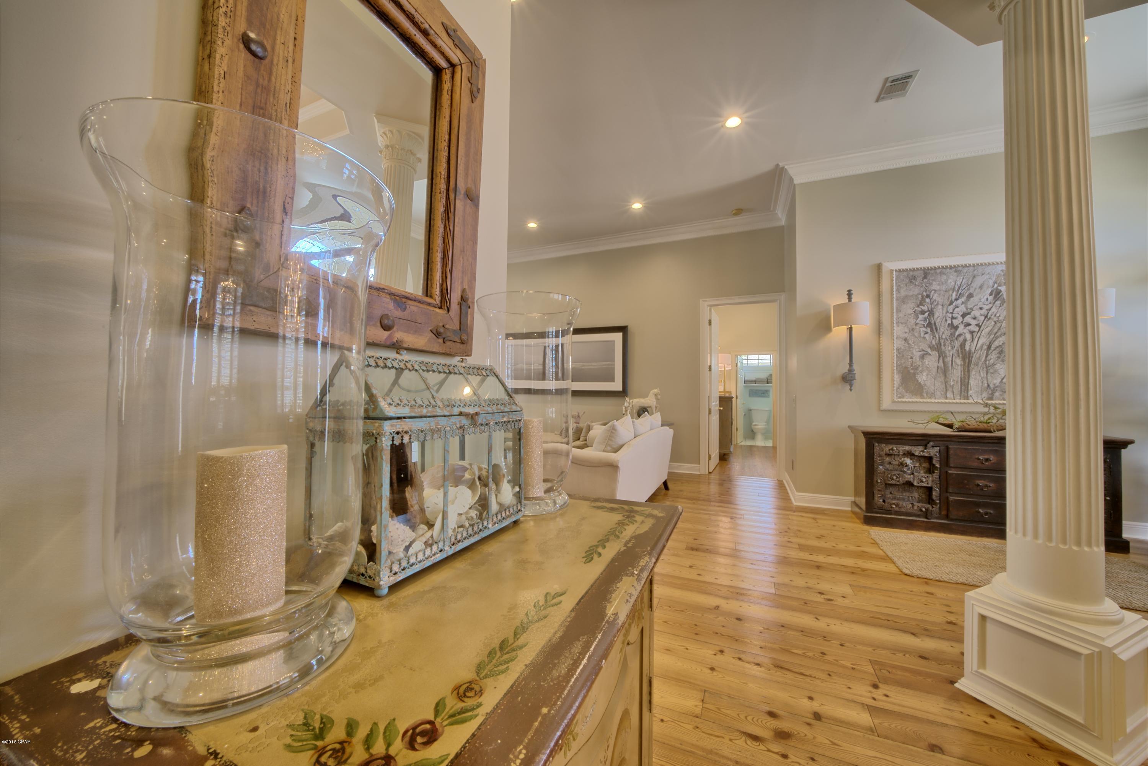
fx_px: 383
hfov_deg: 112.6
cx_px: 574
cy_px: 383
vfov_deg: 90.0
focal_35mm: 12
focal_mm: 12
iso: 200
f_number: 22
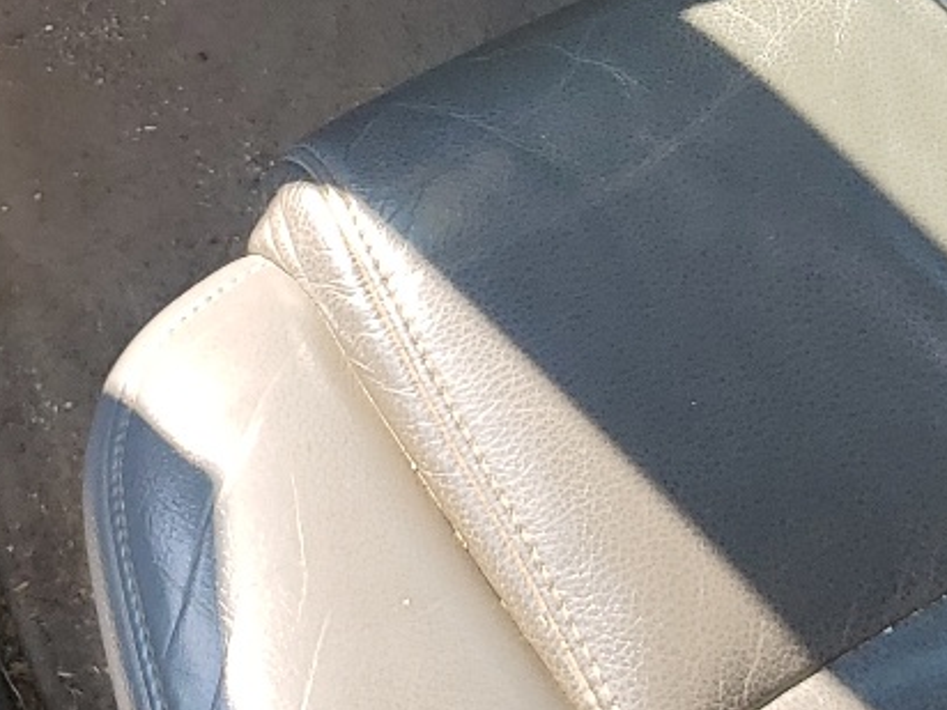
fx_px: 2763
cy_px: -586
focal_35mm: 101
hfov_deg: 18.9
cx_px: 961
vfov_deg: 13.2
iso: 50
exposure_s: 1/303
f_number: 1.5
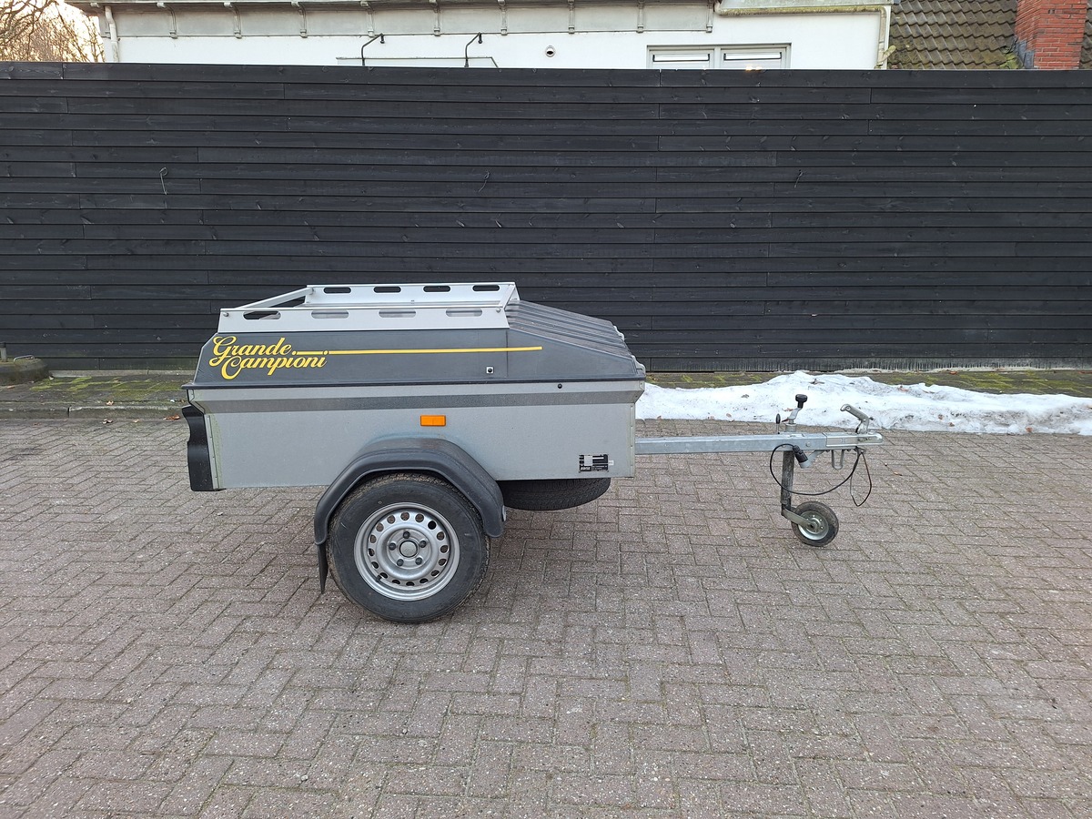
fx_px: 726
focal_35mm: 23
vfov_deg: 58.9
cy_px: 410
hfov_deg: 73.9
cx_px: 546
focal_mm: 5.54
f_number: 1.8
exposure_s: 1/40
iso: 50
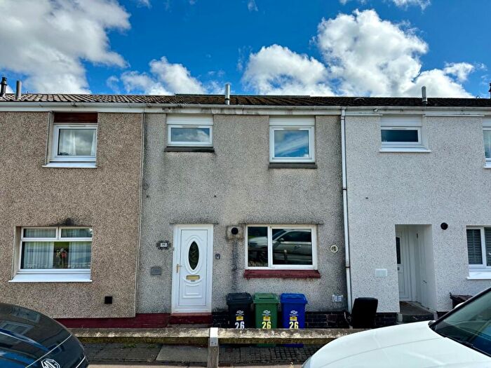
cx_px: 246
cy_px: 184
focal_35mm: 24
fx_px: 340
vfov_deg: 56.8
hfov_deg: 71.6
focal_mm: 6.86
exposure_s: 1/3356
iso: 80
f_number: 1.78
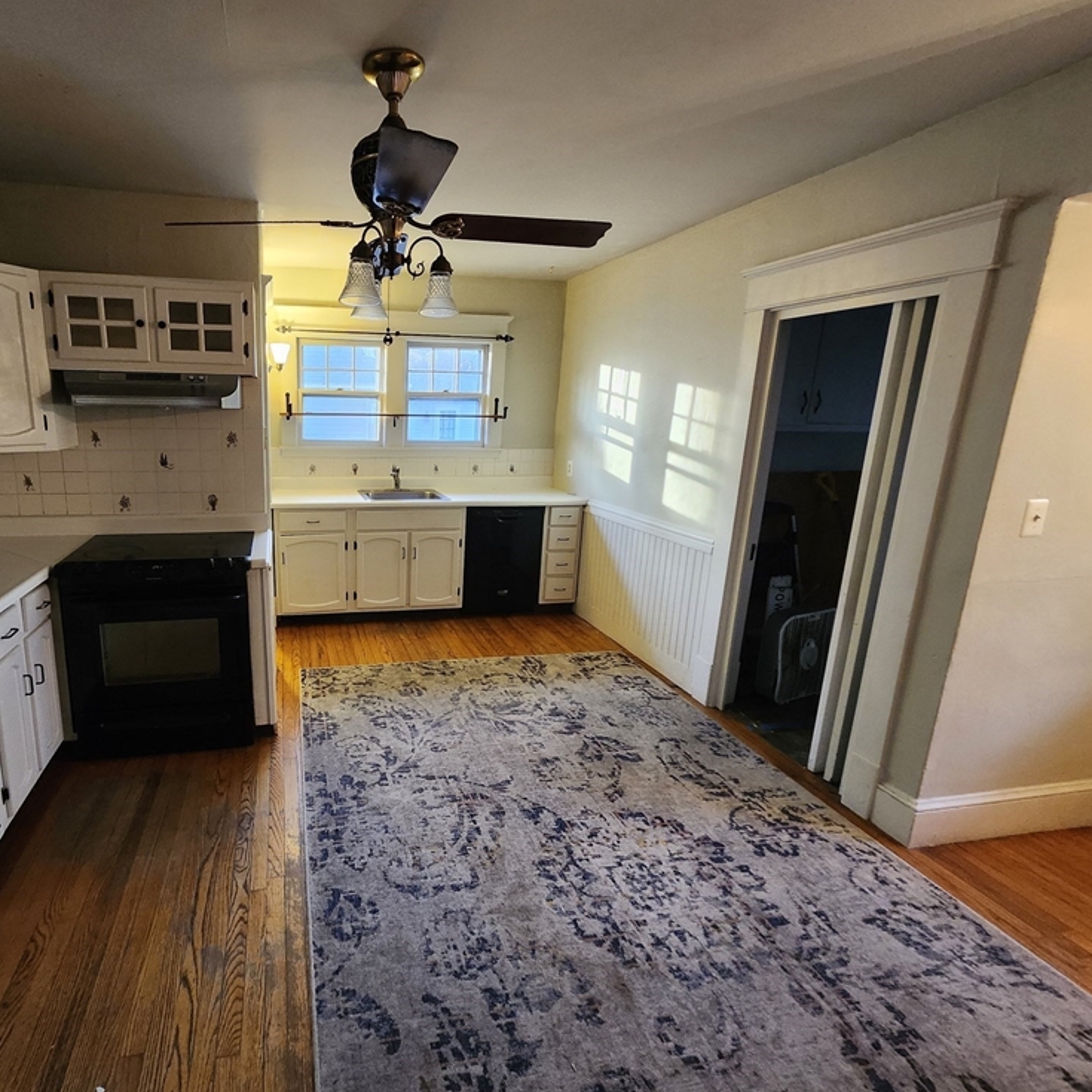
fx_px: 571
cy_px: 536
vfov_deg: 87.4
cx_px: 374
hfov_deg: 84.7
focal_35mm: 16
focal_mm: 1.74
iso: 500
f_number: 2.2
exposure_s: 1/30
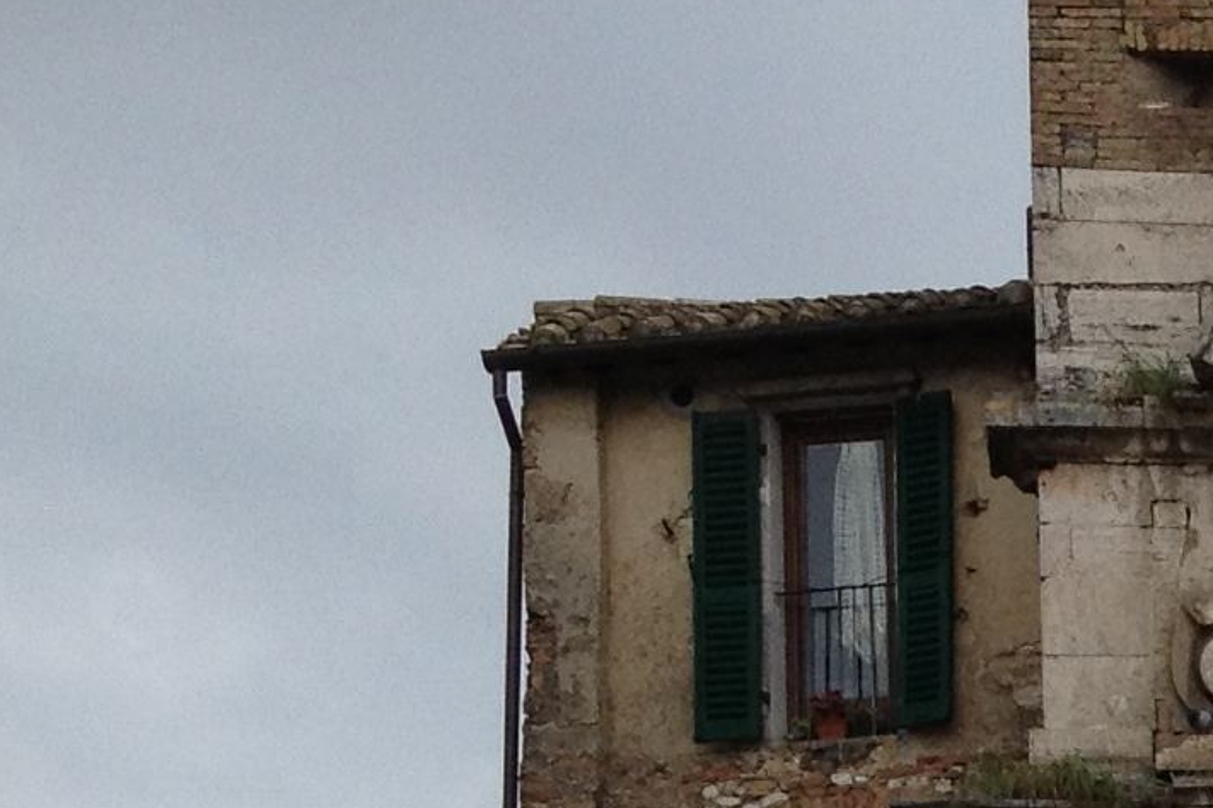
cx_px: 2174
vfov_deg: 8.0
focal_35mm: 167
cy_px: 1360
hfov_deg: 11.4
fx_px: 5627
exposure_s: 1/649
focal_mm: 4.28
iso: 50
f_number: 2.4
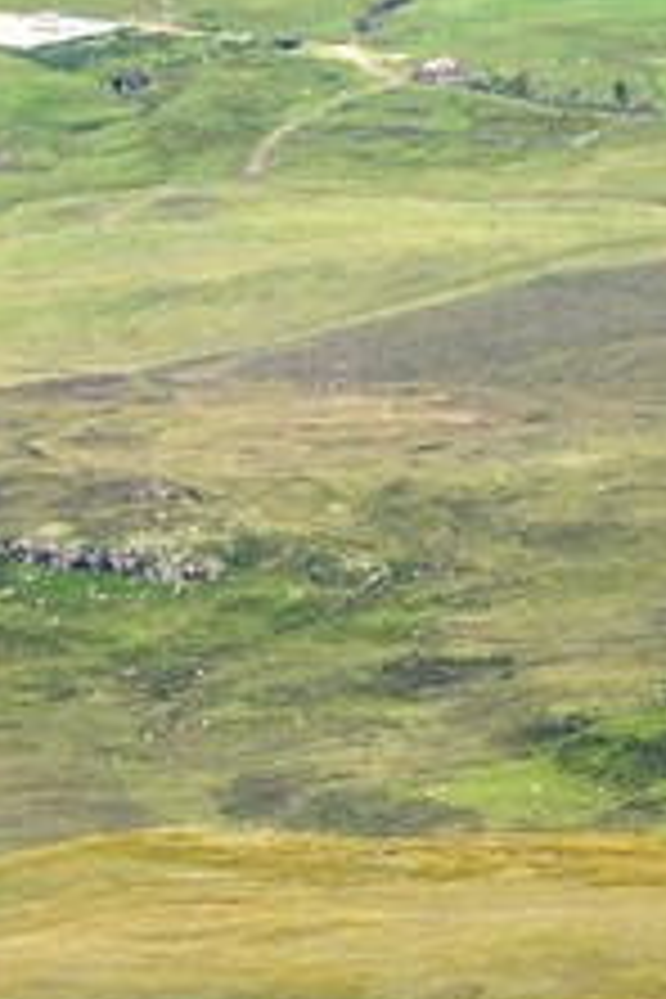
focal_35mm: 504
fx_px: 13985
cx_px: -1004
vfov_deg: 4.0
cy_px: 2686
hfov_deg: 2.7
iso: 200
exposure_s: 1/800
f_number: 4.5
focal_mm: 70
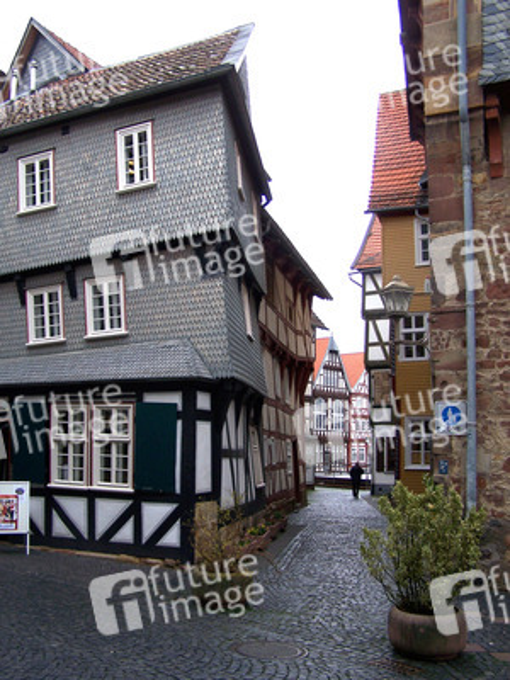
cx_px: 255
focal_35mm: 38
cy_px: 340
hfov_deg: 37.7
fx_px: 746
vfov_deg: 49.0
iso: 80
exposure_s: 1/400
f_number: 2.8
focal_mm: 6.3
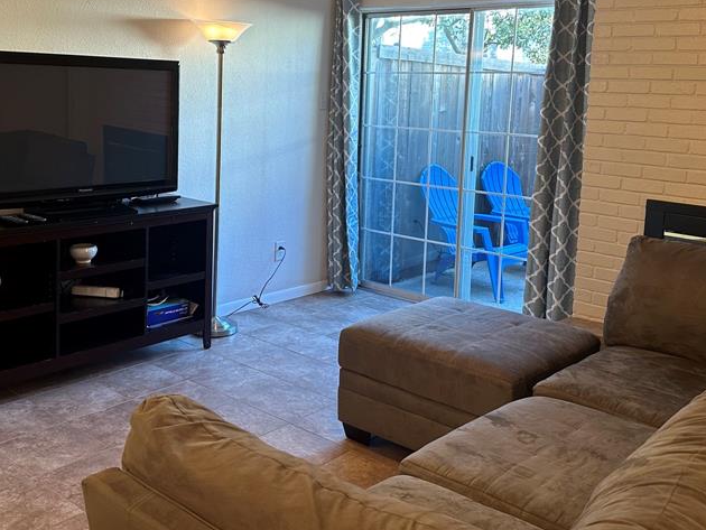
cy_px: 171
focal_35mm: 39
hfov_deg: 47.6
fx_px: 796
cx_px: 286
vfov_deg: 36.4
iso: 125
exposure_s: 1/60
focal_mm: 6.86
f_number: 1.78
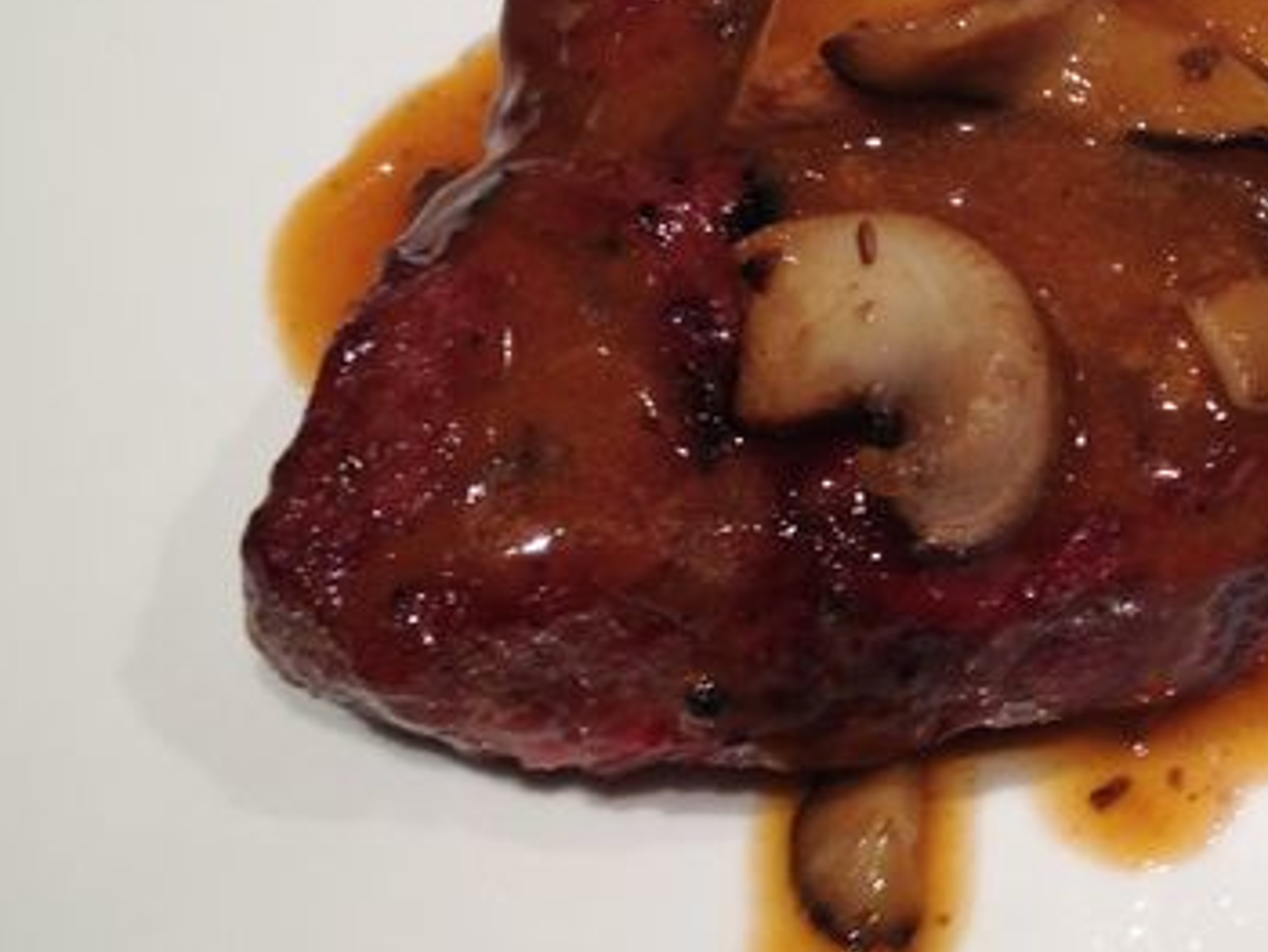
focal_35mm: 80
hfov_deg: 23.6
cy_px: 76
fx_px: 2932
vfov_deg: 18.1
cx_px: 1206
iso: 64
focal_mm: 4.28
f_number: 2.4
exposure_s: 1/60
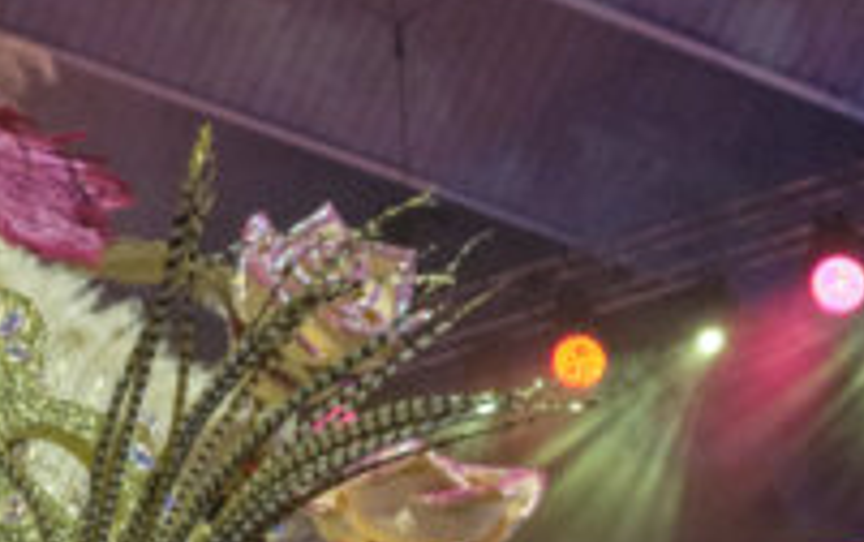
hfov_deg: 12.1
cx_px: -155
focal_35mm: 170
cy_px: 845
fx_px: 4006
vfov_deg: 7.6
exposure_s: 1/160
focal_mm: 27.7
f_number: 5.6
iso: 1250
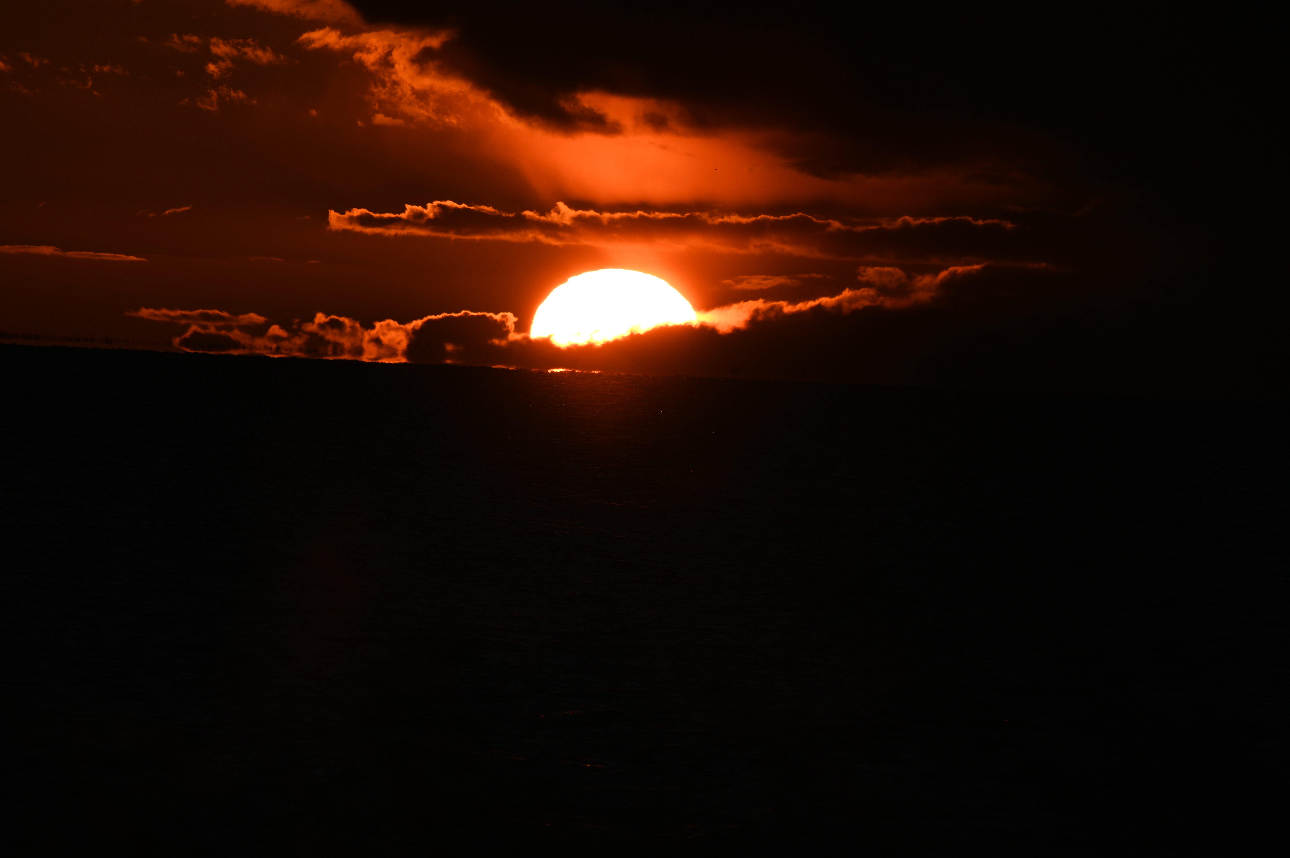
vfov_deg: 2.7
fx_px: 17904
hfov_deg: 4.1
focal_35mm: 500
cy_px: 429
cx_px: 645
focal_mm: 500
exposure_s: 1/1000
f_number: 16
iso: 100
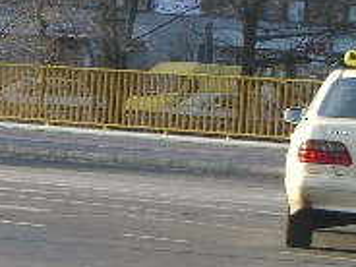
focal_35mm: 380
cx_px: -226
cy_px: 221
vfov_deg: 3.9
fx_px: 3908
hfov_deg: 5.2
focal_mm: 23.7
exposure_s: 1/100
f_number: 5.1
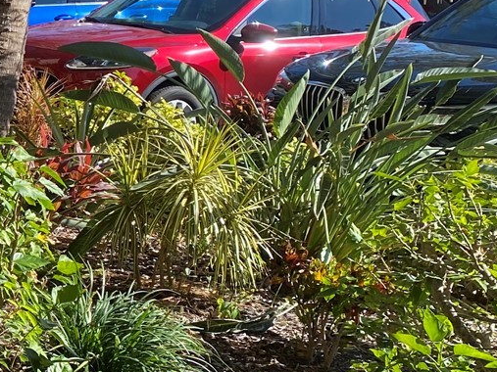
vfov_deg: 18.0
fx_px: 1177
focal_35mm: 82
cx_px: -213
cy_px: 182
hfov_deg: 20.8
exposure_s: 1/1124
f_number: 1.8
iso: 32
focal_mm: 4.25
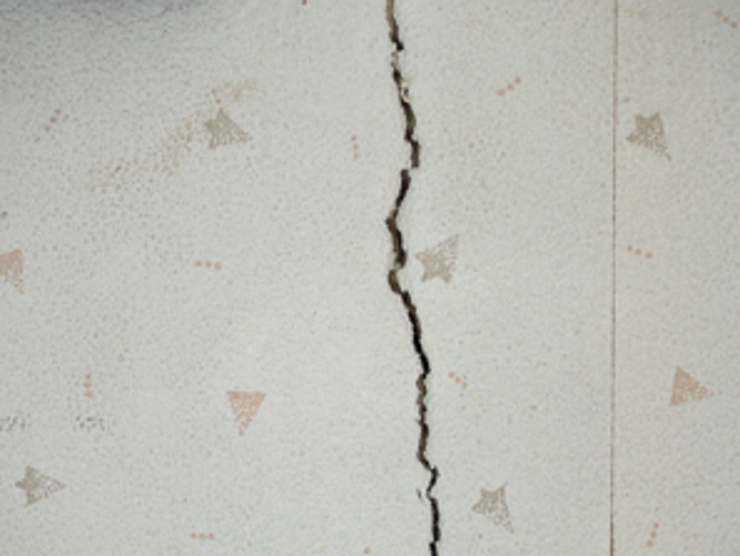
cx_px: 391
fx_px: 2417
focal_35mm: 113
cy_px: 325
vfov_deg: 13.1
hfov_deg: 17.4
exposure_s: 1/100
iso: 400
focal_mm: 40
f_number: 3.5
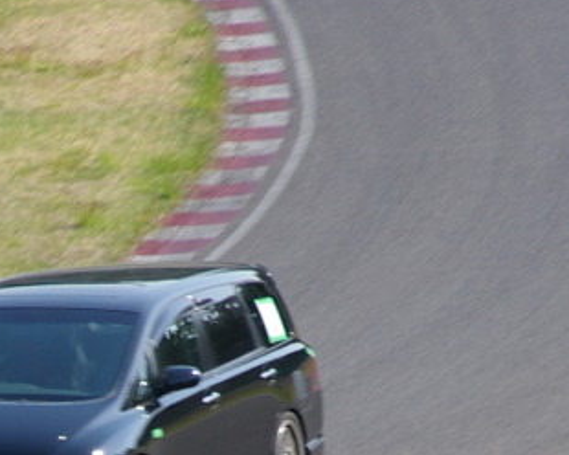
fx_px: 14095
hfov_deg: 2.3
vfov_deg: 1.8
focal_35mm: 837
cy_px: 525
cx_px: 59
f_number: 11
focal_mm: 180
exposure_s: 1/125
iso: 200
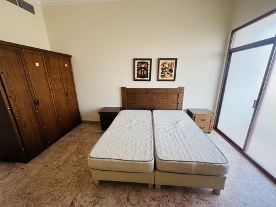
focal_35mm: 13
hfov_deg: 106.2
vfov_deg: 89.9
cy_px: 104
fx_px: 104
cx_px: 138
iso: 32
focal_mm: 1.57
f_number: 1.8
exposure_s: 1/99
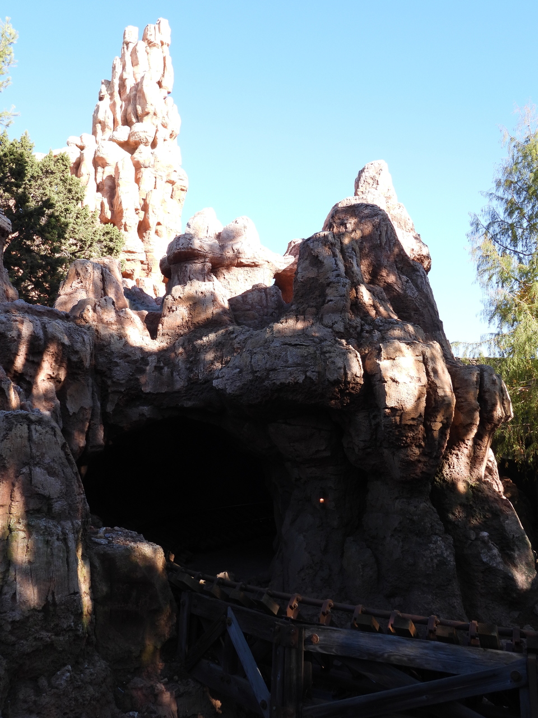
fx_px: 684
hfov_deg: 42.9
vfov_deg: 55.4
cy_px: 359
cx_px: 269
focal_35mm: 33
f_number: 3.2
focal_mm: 5.9
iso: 100
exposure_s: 1/320
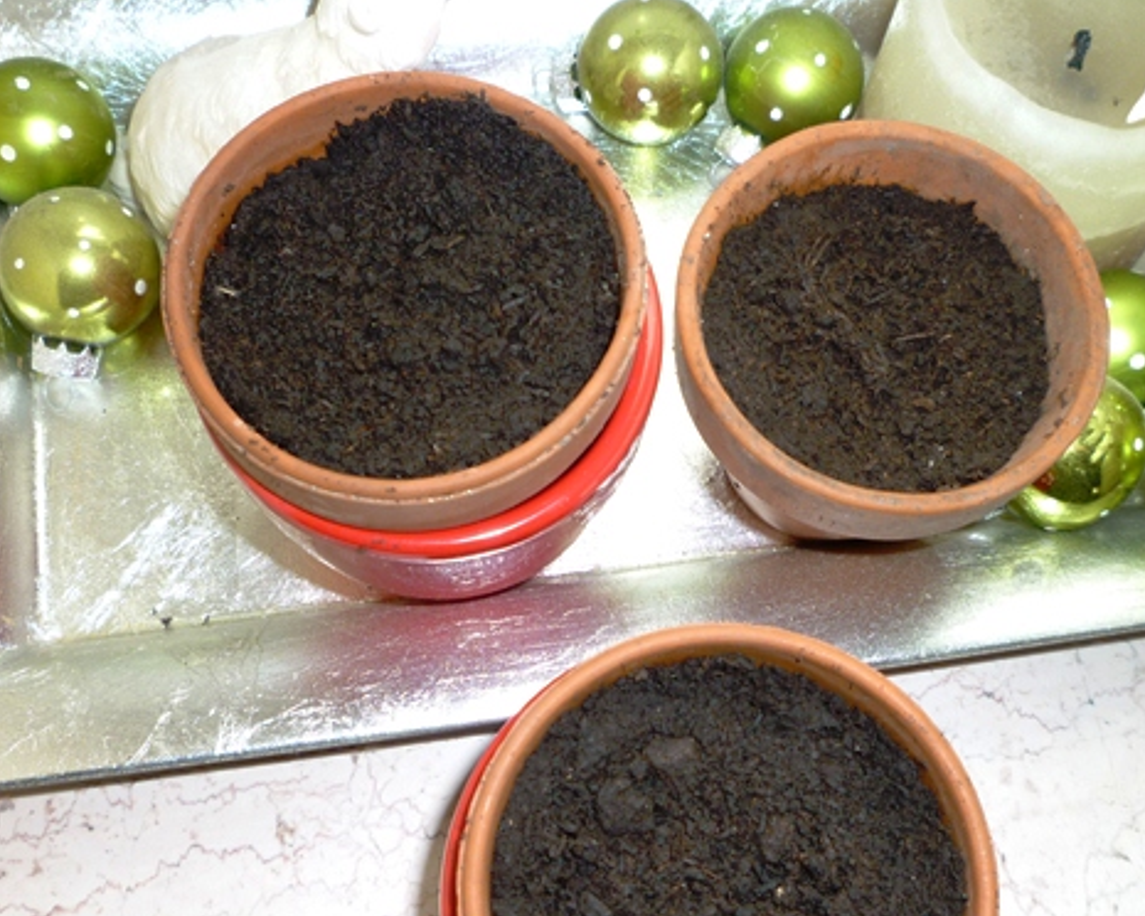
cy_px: 574
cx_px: 613
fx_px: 1322
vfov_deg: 38.0
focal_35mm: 39
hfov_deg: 46.8
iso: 100
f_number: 3.3
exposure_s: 1/30
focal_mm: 5.2
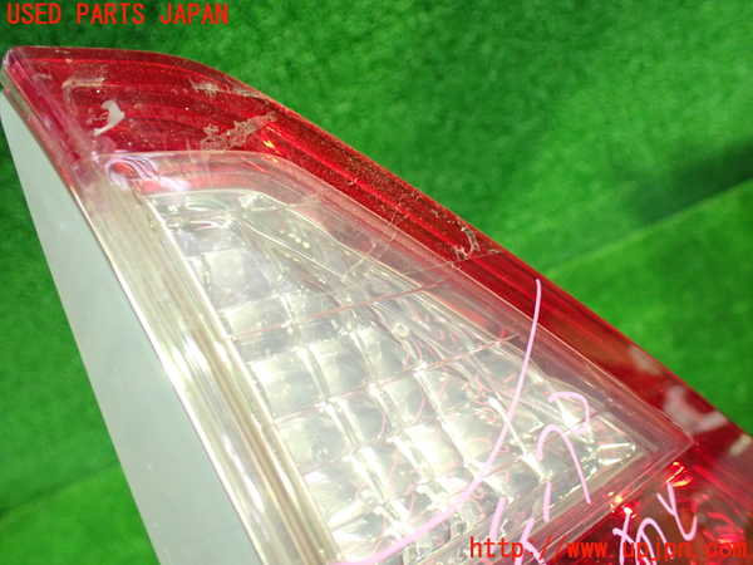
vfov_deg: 46.8
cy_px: 282
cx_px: 376
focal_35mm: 30
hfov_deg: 60.0
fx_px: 653
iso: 800
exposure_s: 1/30
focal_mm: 5.4
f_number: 2.3
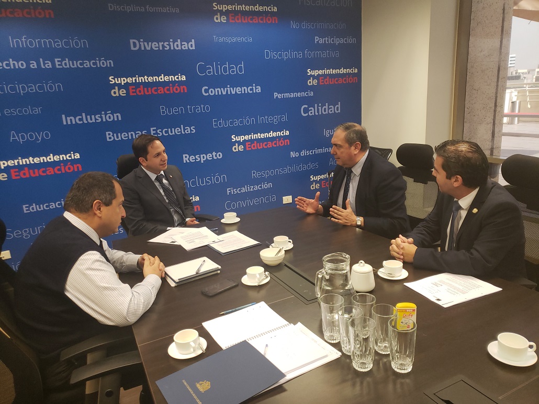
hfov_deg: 67.3
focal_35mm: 26
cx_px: 270
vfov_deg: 53.0
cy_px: 202
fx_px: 405
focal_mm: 4.3
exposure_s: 1/50
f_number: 1.5
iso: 125
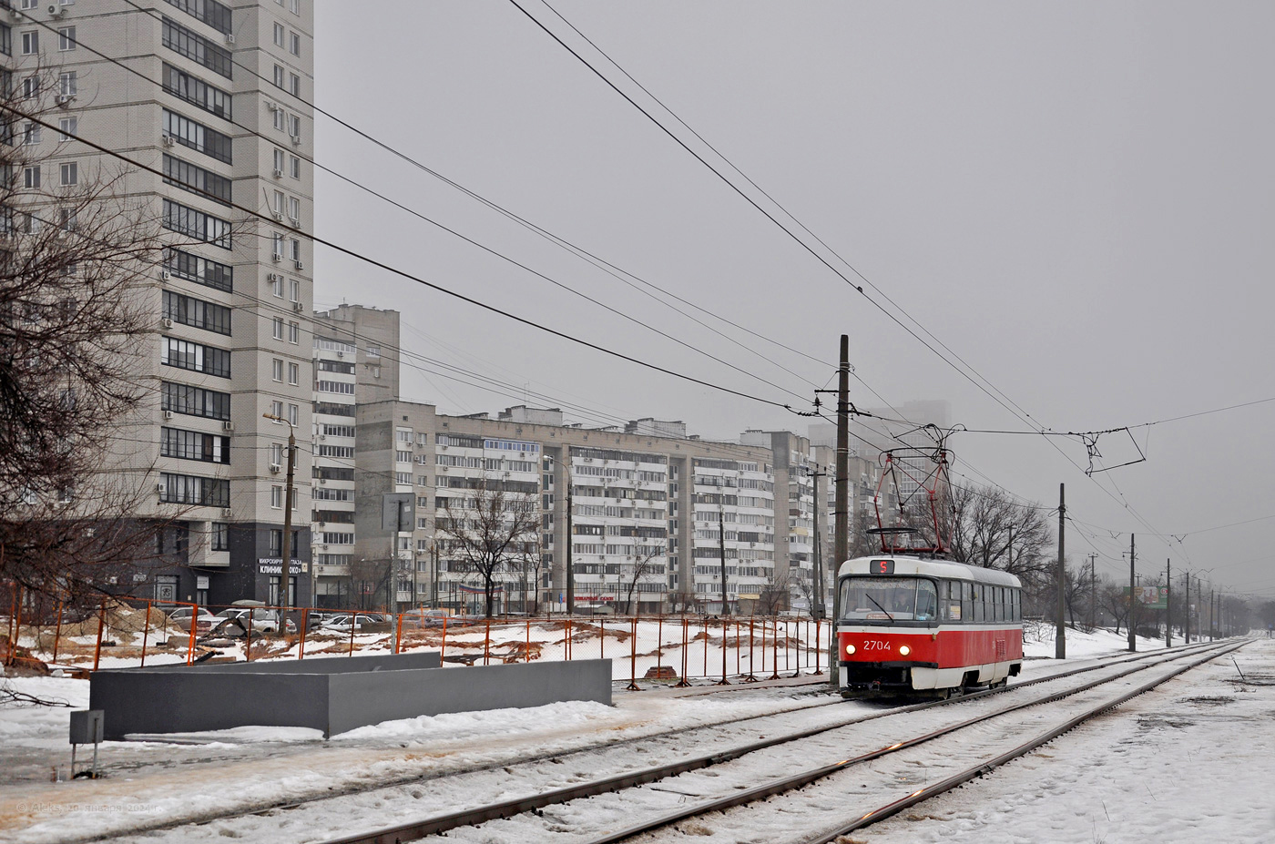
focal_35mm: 42
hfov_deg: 46.5
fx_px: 1484
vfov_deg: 31.8
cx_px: 638
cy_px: 422
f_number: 5.6
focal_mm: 28
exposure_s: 1/250
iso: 200
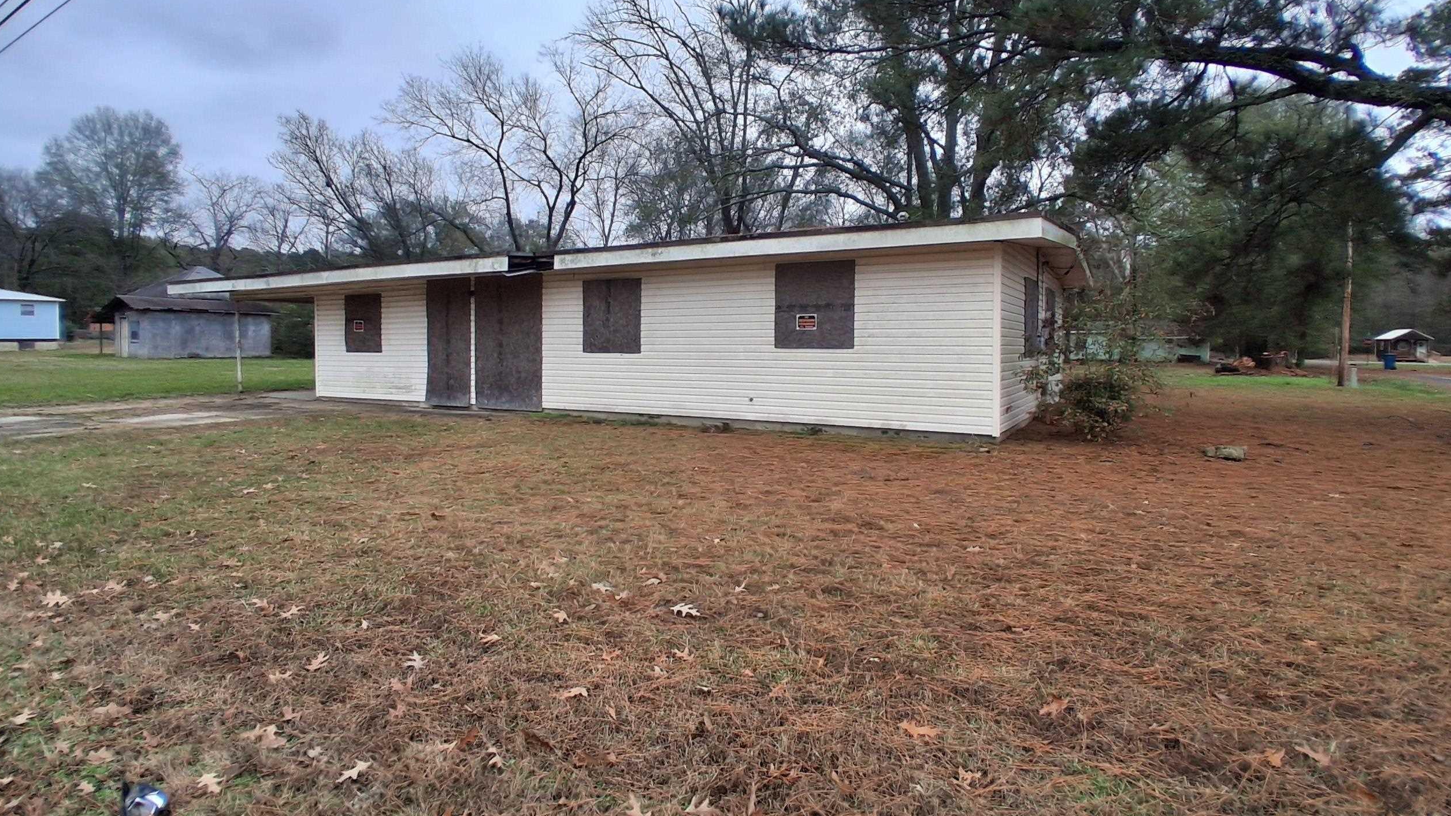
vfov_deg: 58.2
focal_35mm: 19
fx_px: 731
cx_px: 729
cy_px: 368
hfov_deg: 89.6
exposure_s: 1/402
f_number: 2.2
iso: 50
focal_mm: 1.4
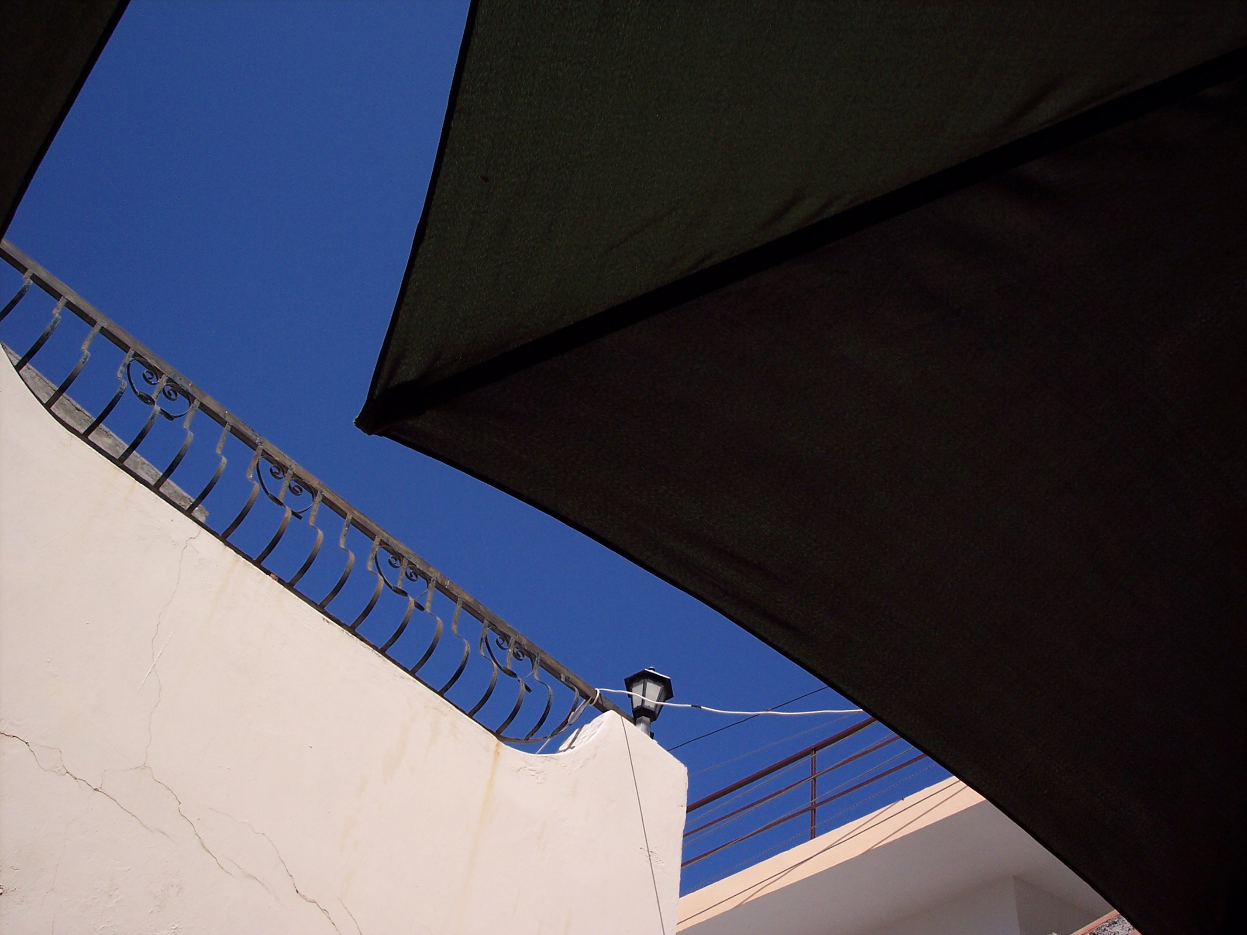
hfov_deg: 47.9
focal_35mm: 39
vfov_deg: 36.8
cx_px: 624
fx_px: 1405
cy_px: 468
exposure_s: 1/750
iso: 100
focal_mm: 8
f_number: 5.6
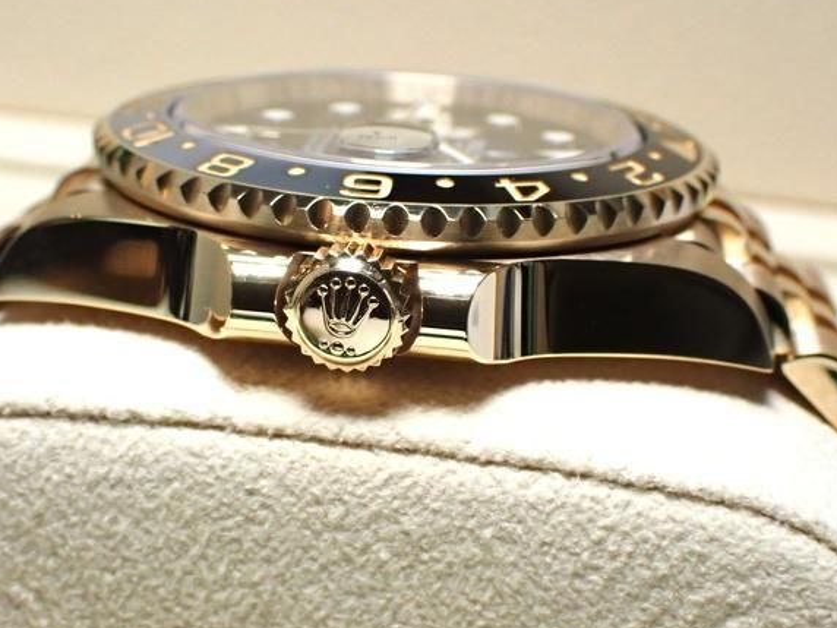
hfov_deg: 26.0
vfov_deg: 19.6
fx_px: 1813
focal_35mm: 75
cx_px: 375
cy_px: 309
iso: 400
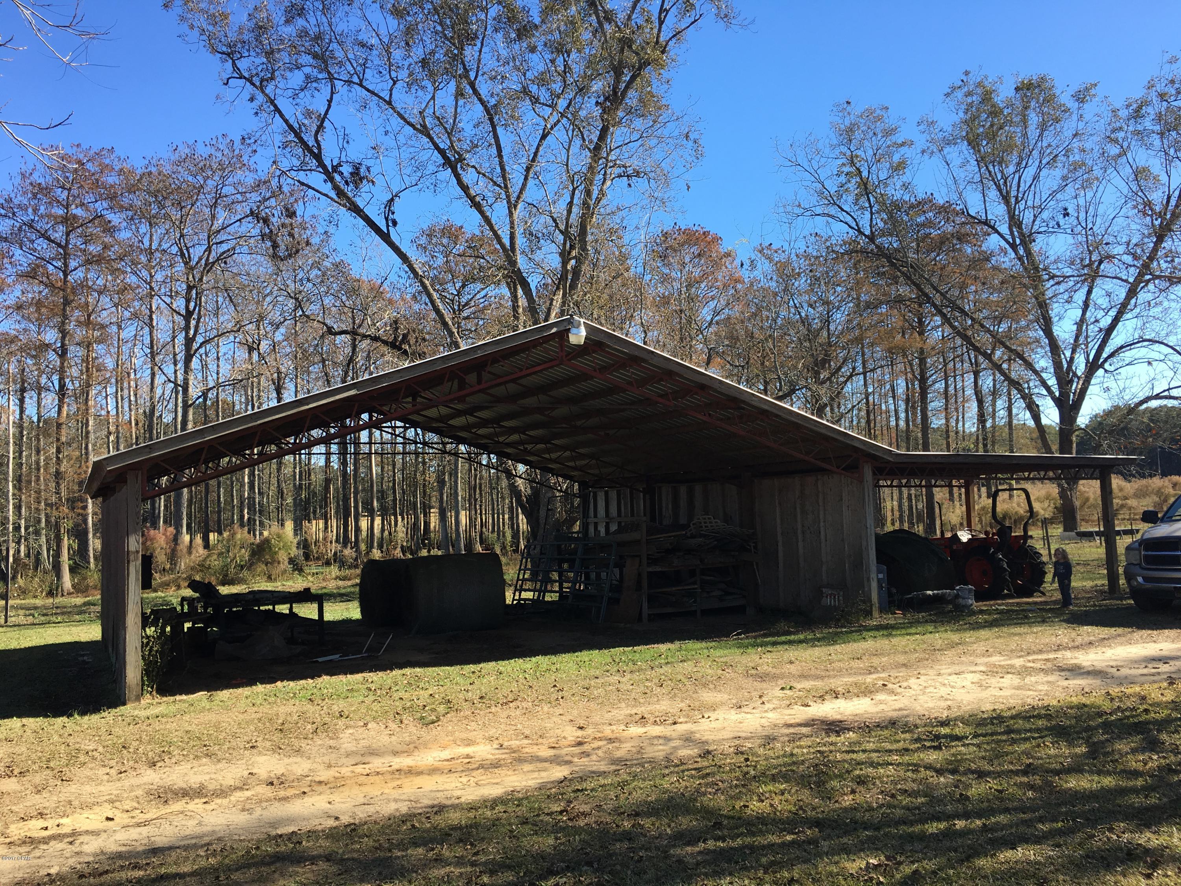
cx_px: 590
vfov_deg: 48.2
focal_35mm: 29
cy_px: 443
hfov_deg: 61.7
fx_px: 989
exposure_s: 1/641
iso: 25
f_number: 2.2
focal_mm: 4.15
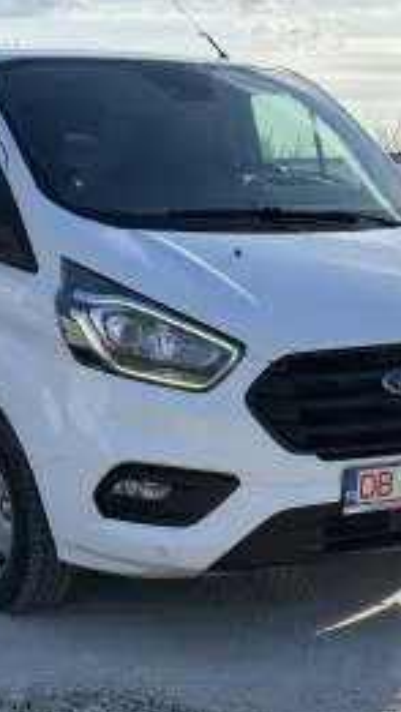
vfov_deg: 29.3
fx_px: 1360
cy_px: 357
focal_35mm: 72
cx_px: 153
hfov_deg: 16.8
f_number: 1.78
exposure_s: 1/3226
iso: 100
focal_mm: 6.76
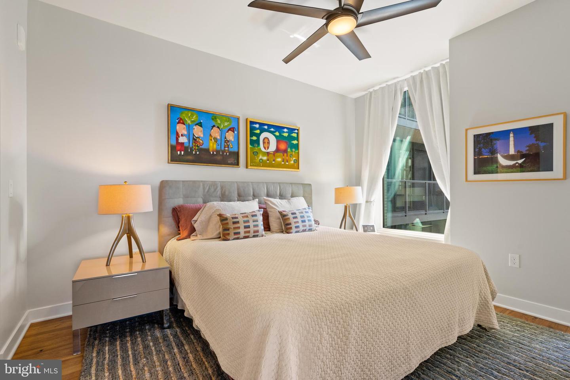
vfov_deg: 73.7
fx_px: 253
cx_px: 285
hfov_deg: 96.7
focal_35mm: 16
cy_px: 190
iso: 640
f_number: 8
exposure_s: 1/13
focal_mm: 16
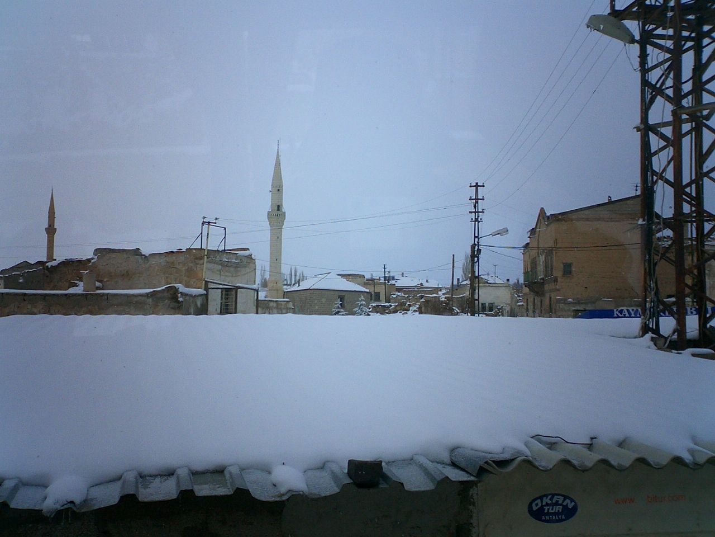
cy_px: 268
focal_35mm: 37
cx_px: 358
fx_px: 764
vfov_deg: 38.7
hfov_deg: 50.1
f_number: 3.5
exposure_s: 1/800
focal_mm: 5.6
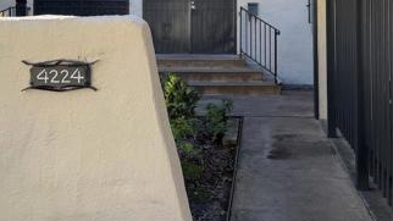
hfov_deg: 39.7
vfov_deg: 22.2
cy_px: 2
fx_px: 542
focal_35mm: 52
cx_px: 233
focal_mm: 6.76
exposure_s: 1/506
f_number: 1.78
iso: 80
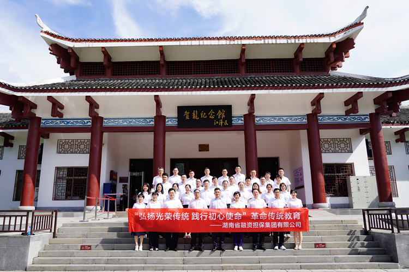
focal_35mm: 24
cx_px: 204
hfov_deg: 73.7
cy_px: 136
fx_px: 273
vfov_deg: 53.1
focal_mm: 24
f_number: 5
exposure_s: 1/500
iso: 100
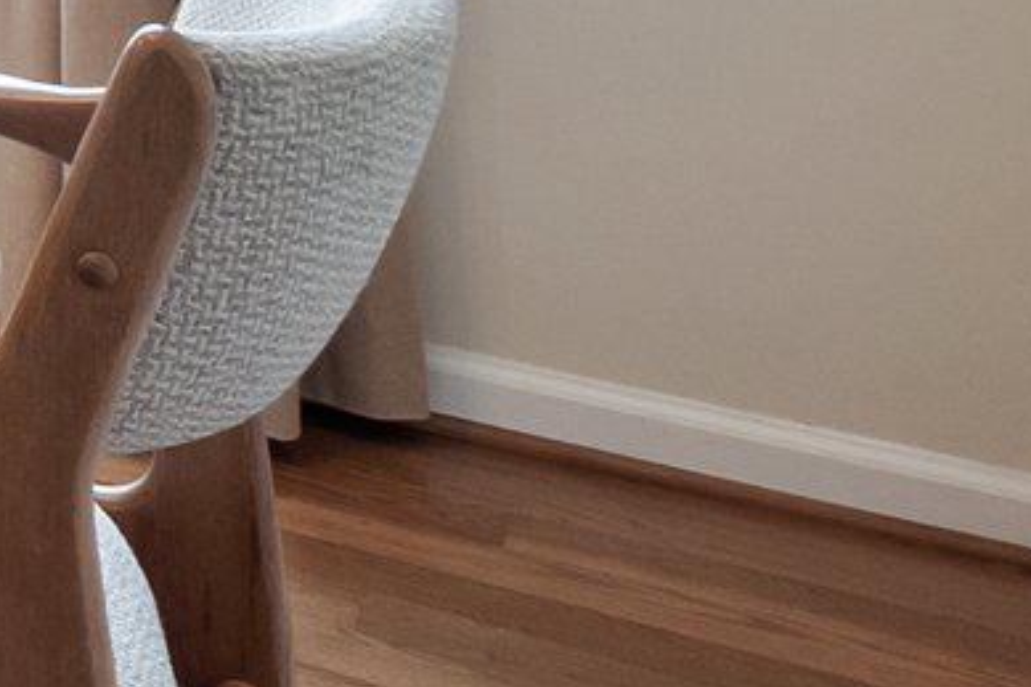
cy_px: -639
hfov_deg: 14.9
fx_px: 2261
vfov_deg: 14.6
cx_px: -1458
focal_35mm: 79
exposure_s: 1/2
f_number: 8
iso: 800
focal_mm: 10
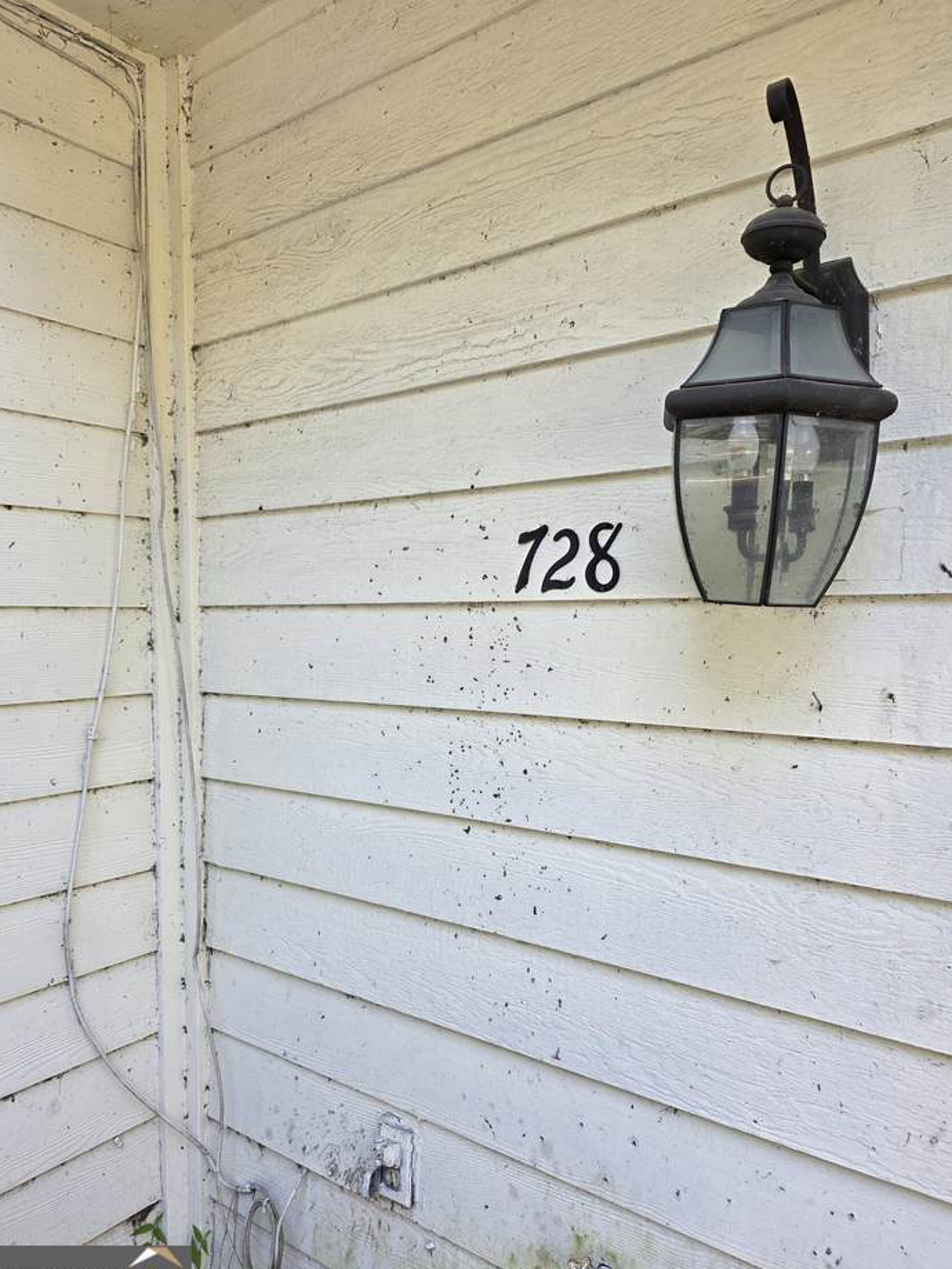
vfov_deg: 71.6
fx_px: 880
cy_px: 650
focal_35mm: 24
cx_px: 490
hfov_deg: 56.8
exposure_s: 1/120
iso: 32
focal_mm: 6.3
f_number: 1.7
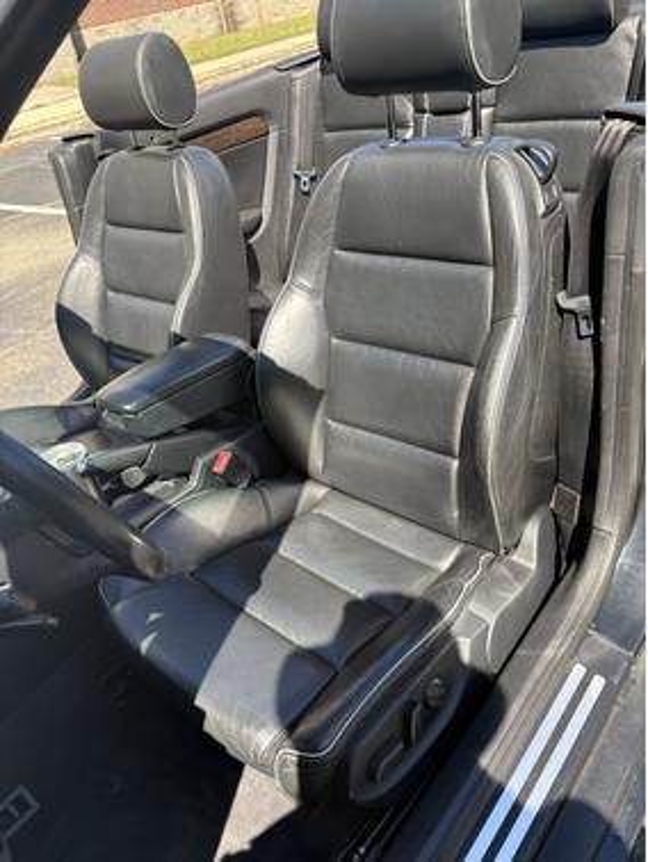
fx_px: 648
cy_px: 431
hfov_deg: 53.1
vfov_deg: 67.3
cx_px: 324
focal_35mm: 26
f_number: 1.6
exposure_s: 1/680
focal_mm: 5.96
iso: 64
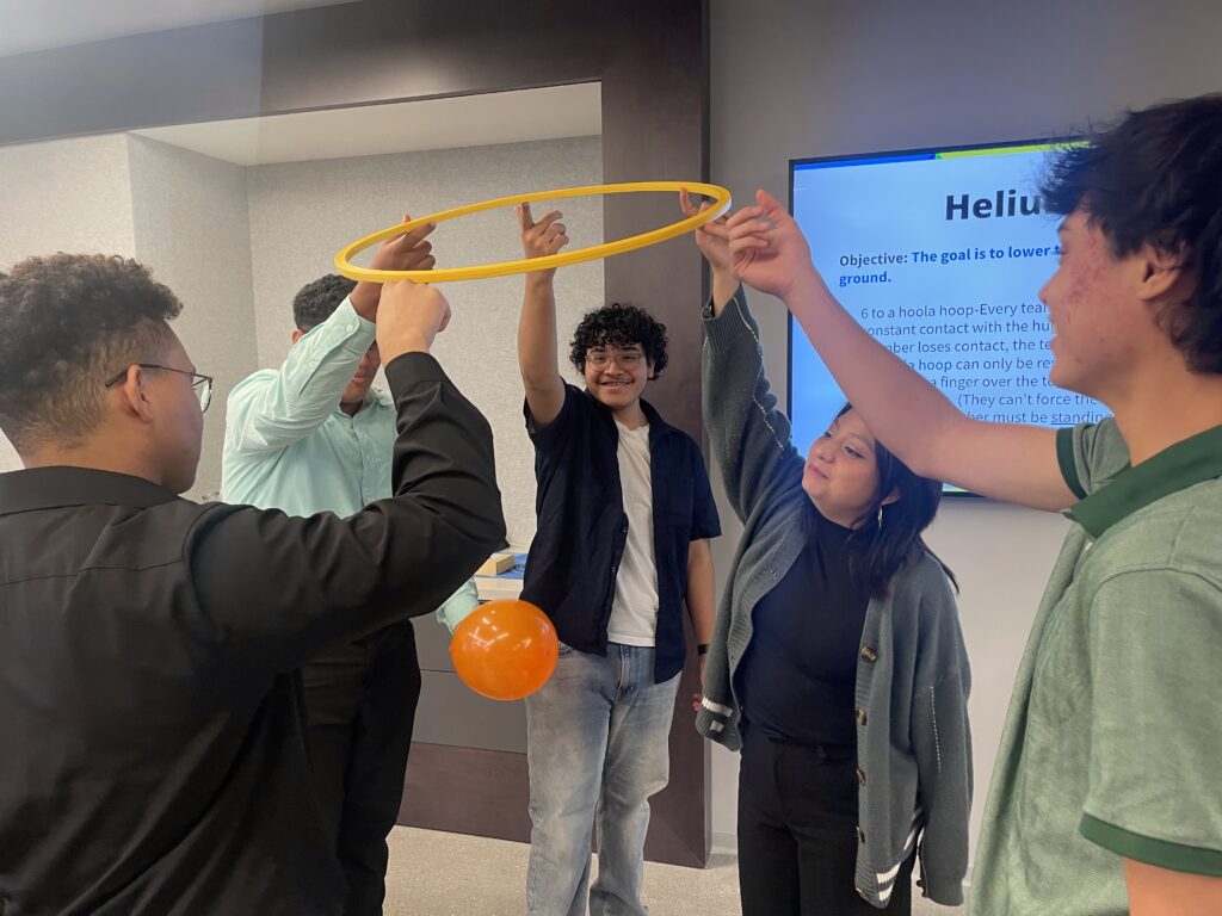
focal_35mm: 26
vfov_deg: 53.1
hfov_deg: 67.3
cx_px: 611
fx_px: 918
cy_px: 458
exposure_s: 1/93
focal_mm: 4.2
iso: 125
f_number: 1.6
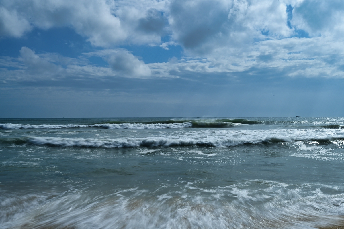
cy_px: 114
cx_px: 172
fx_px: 363
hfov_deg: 50.7
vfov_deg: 35.1
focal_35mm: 38
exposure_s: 1/4
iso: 100
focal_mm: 38
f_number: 20
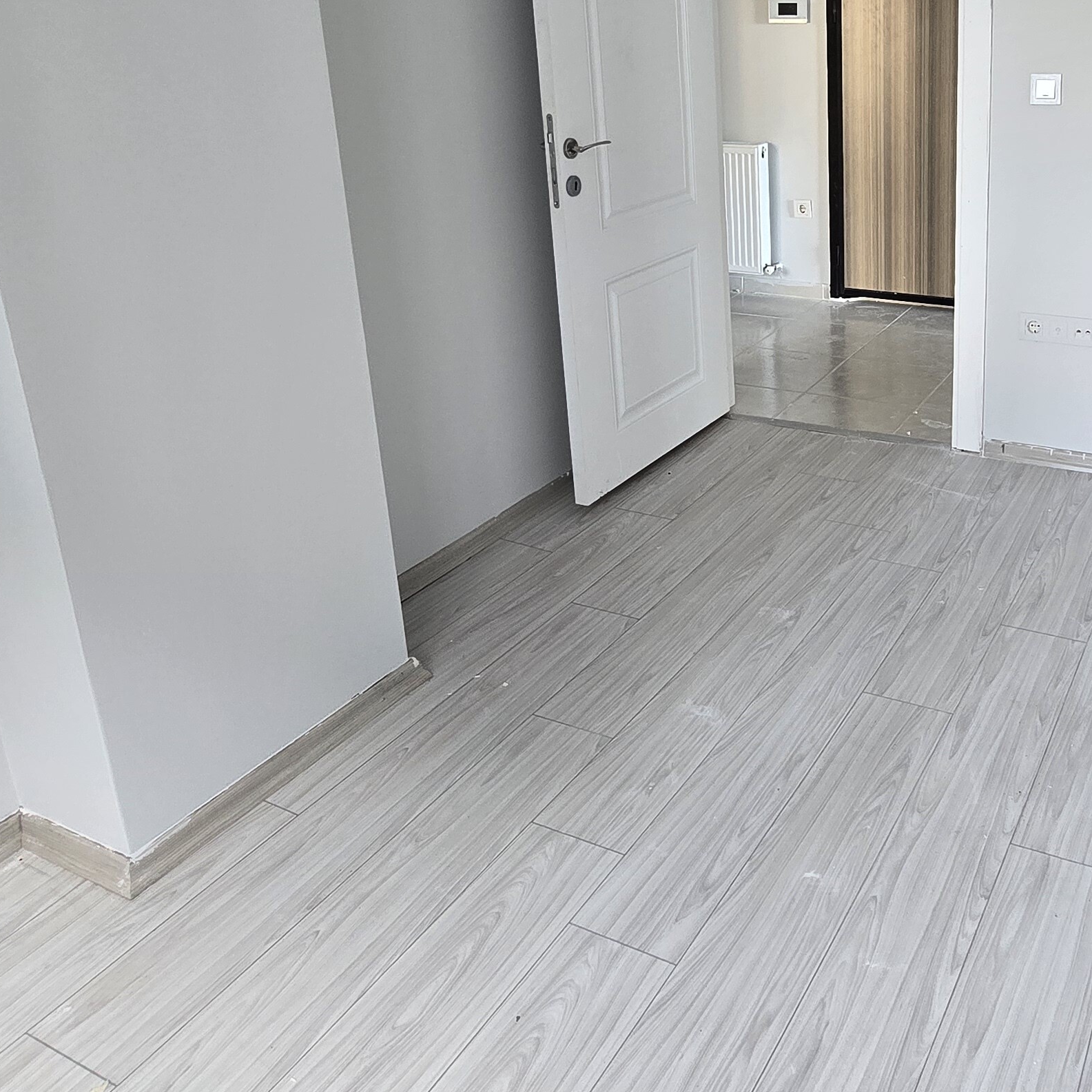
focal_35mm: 29
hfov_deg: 53.3
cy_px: 313
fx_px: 1035
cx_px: 807
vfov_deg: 53.8
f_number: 2.2
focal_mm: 2.2
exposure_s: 1/50
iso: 80
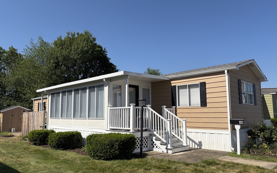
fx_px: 211
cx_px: 138
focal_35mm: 28
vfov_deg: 44.5
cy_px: 91
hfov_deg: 66.5
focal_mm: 5.96
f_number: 1.6
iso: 50
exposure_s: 1/5348
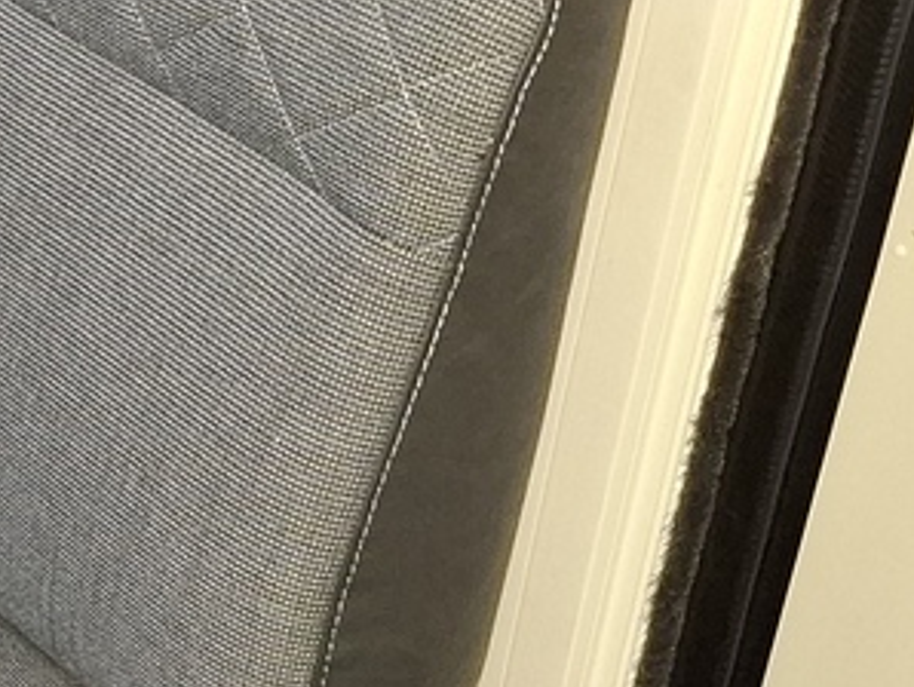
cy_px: 117
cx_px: -500
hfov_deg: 16.1
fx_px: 2933
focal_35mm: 111
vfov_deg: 13.3
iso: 320
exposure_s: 1/25
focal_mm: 5.54
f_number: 1.8
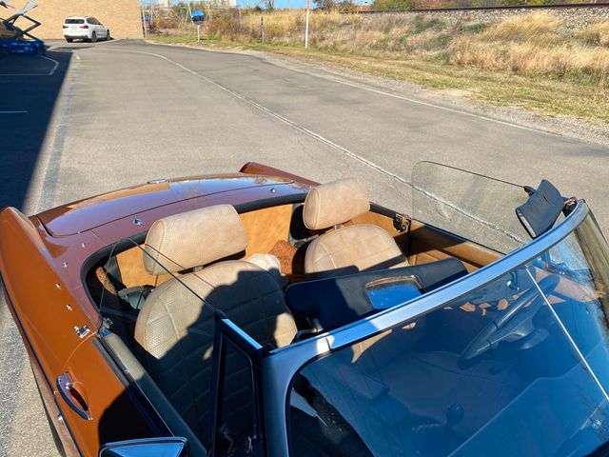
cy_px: 228
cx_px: 304
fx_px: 457
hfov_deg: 67.3
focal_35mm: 26
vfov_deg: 53.1
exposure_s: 1/1838
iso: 32
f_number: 1.8
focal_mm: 4.25
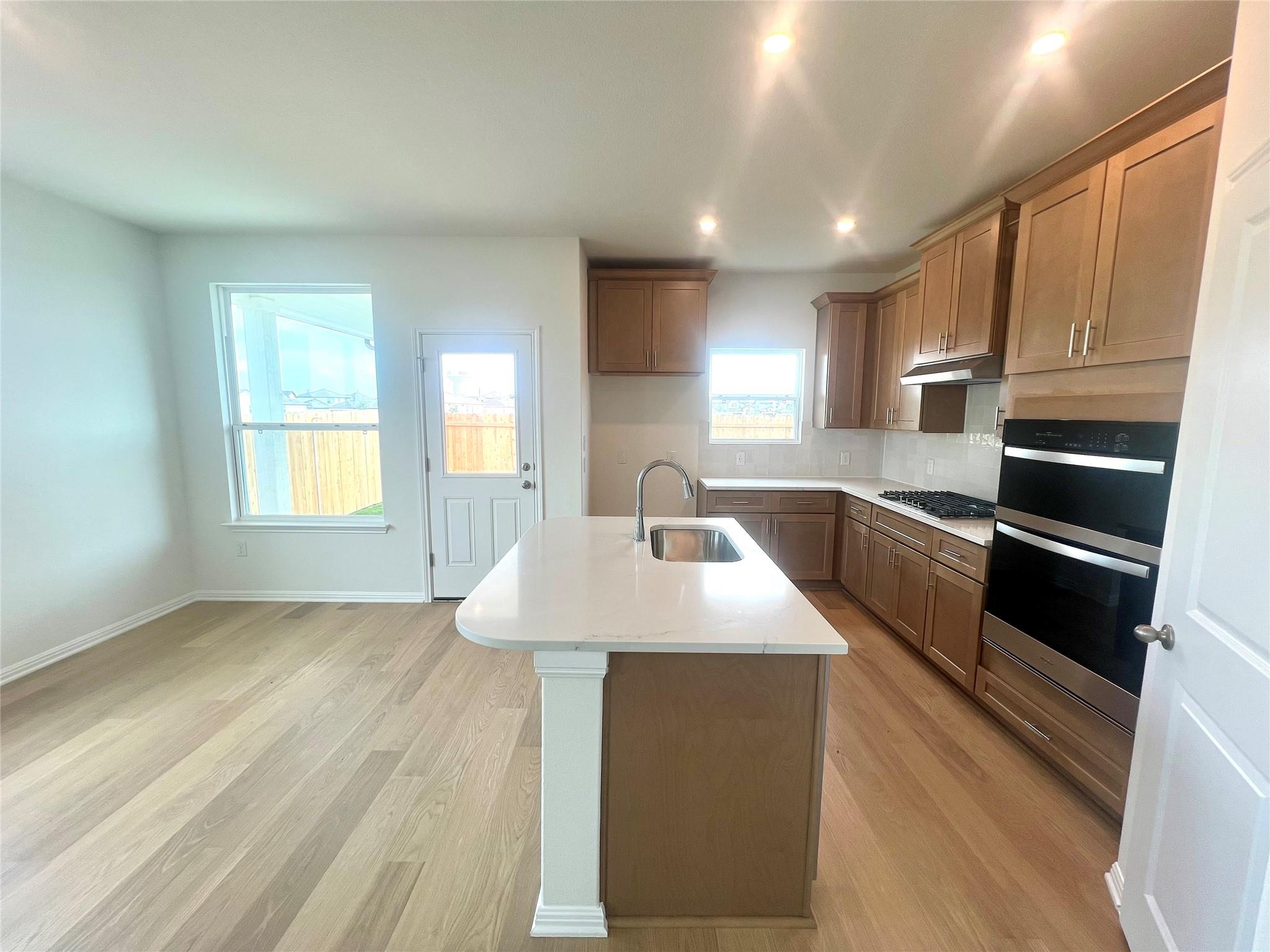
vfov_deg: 89.9
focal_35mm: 13
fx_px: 477
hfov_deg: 106.2
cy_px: 476
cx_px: 635
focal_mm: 1.57
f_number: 1.8
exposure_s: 1/120
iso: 32
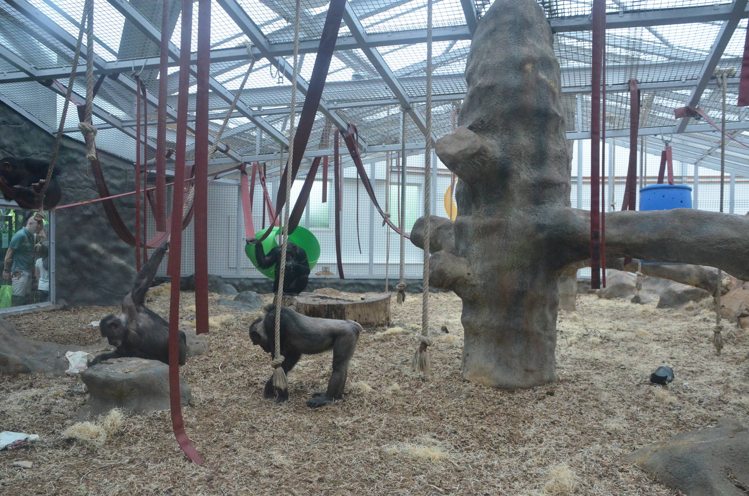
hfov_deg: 24.7
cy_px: 248
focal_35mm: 82
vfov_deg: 16.5
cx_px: 374
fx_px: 1713
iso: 2500
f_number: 8
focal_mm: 55
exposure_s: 1/250
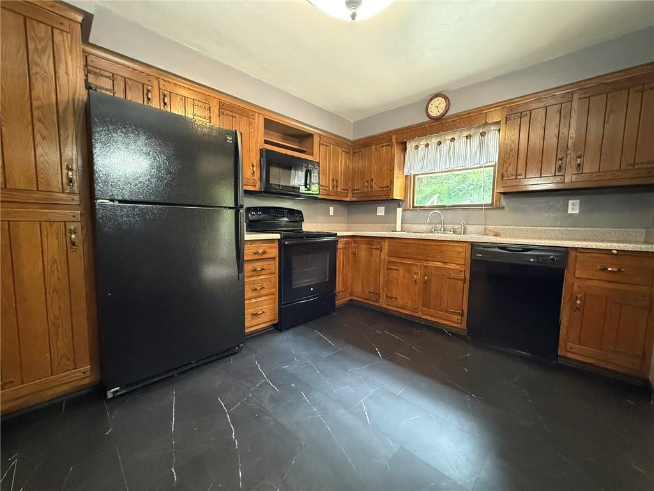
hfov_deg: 102.1
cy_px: 246
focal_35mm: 14
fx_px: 265
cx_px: 327
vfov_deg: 85.7
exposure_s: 1/60
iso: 1000
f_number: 2.2
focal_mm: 2.22
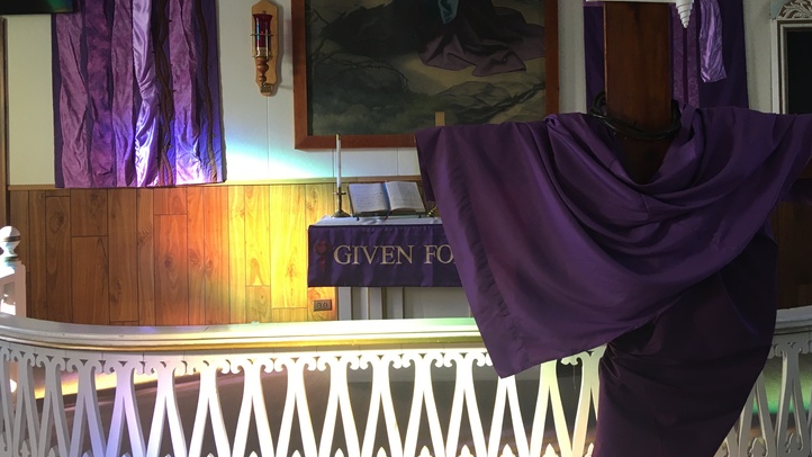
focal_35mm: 35
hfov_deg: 56.6
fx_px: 754
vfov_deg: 33.3
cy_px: 143
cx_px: 428
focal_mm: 4.15
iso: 40
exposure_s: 1/30
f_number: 2.2
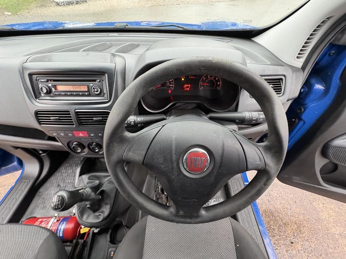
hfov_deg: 102.1
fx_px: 140
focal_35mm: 14
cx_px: 173
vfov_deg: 85.7
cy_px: 130
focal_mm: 2.22
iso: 400
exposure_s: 1/60
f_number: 2.2
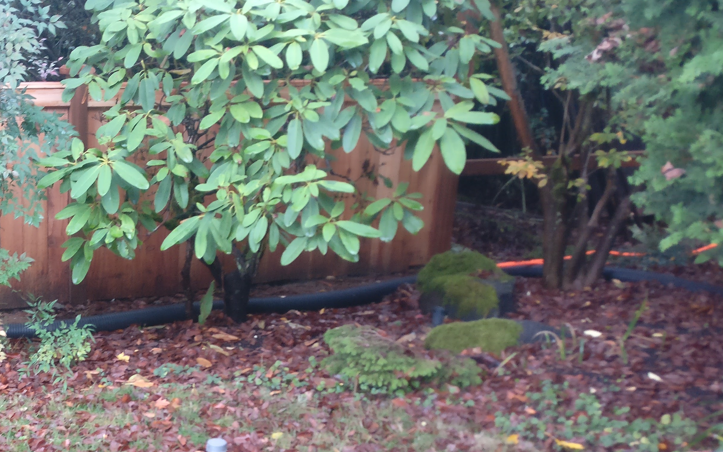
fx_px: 1123
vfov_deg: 22.3
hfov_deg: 33.5
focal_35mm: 57
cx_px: 55
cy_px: 389
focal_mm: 4.26
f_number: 2
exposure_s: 1/25
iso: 400
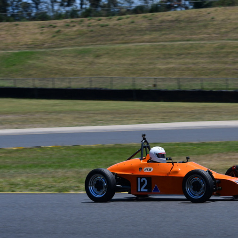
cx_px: 166
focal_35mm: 242
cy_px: 113
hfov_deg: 7.2
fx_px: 1882
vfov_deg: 7.2
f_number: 11
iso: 160
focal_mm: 120
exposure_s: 1/320
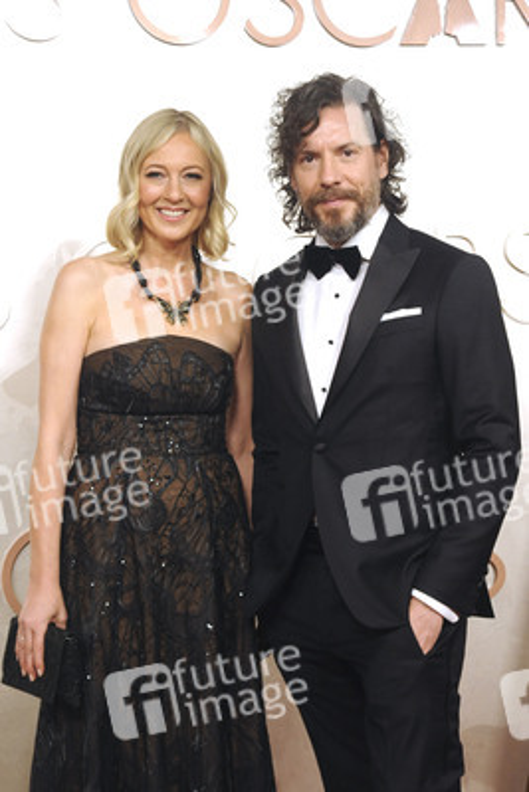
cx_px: 264
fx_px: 1586
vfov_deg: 28.1
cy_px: 396
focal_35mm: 72
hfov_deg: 18.9
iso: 2500
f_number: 7.1
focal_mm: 72
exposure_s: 1/160
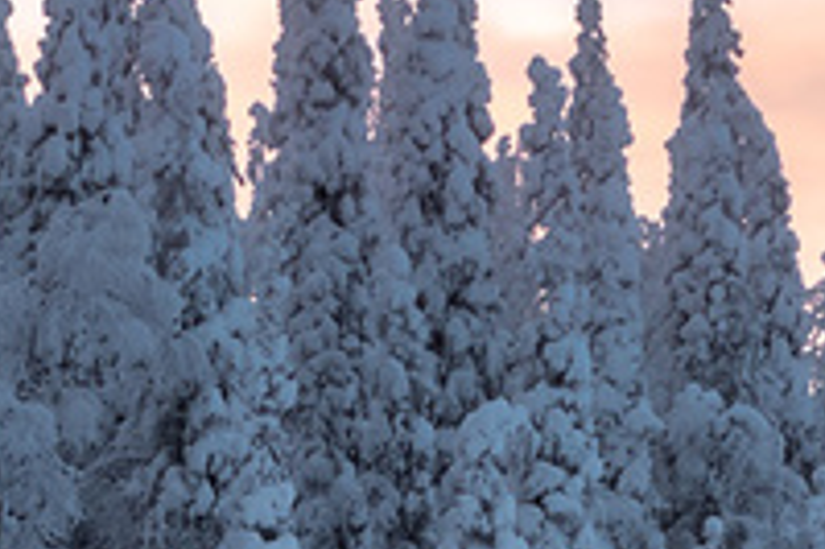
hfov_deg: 8.4
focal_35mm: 245
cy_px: 788
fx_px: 5610
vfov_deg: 5.6
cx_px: 850
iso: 320
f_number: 9
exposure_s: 1/250
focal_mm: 35
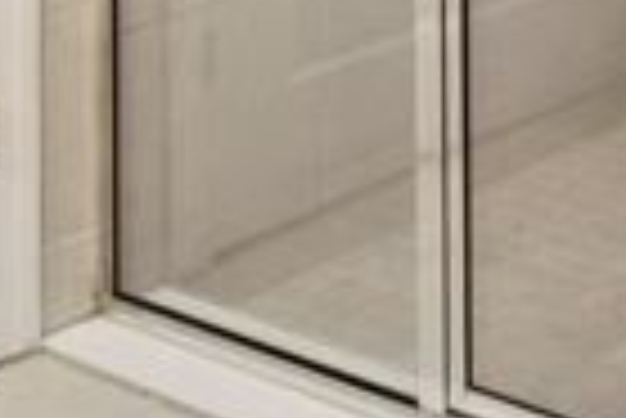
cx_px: 1304
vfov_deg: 13.9
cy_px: -452
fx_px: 1410
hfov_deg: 17.1
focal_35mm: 81
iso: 400
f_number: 9
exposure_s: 1/320
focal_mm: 16
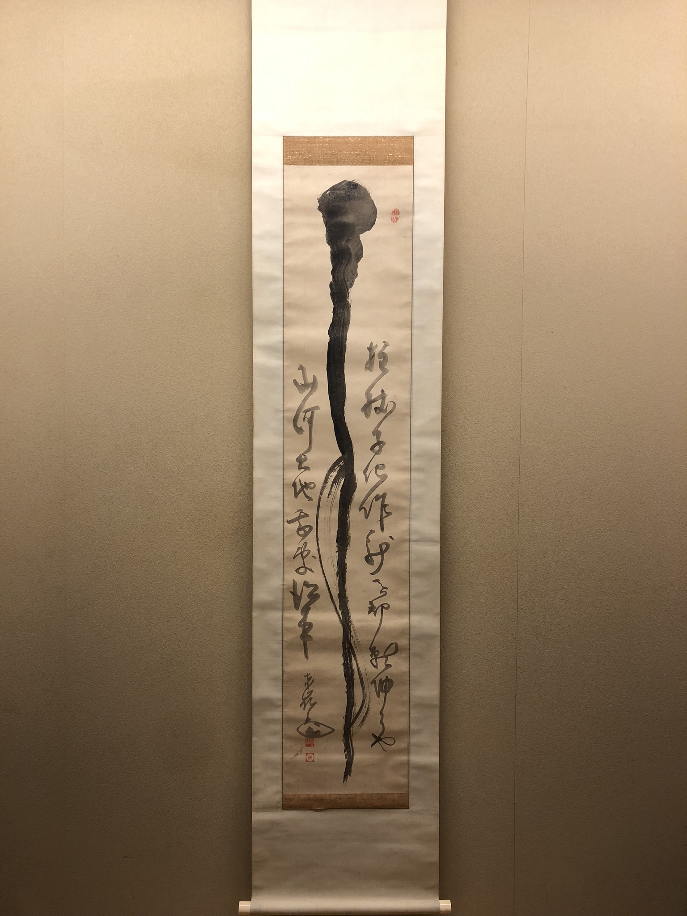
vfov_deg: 63.4
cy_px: 458
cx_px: 344
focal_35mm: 28
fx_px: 741
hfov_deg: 49.7
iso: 32
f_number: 1.8
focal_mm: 3.99
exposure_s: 1/30
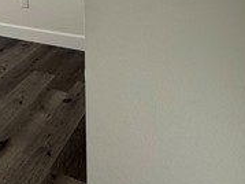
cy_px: -63
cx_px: -12
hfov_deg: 34.0
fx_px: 354
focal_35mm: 50
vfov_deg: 24.8
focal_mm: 2.22
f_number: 2.2
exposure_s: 1/139
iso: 64
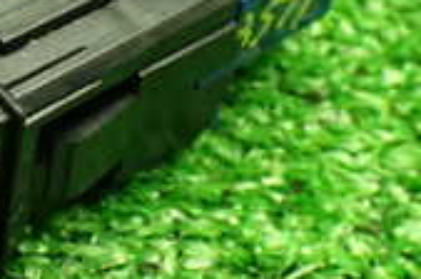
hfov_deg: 18.1
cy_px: 52
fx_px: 1296
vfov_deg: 12.2
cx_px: 12
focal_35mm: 111
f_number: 2.3
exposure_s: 1/100
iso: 800
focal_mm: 5.4
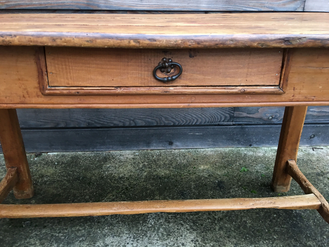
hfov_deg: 61.7
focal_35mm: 29
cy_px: 124
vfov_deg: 48.2
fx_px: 276
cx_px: 164
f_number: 2.2
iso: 80
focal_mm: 4.15
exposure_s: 1/17
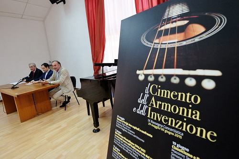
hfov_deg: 86.9
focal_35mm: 19
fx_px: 126
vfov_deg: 64.5
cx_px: 120
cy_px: 80
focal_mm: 12.6
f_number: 4
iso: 1250
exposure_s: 1/100
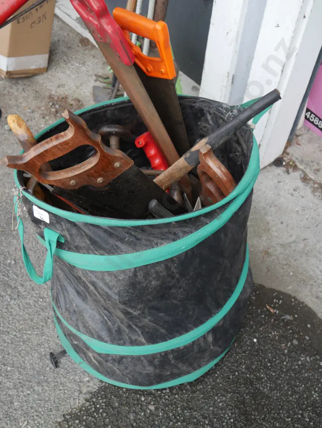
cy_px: 214
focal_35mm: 40
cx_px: 161
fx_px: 496
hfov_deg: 36.0
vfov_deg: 46.8
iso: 200
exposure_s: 1/100
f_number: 4.4
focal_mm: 20
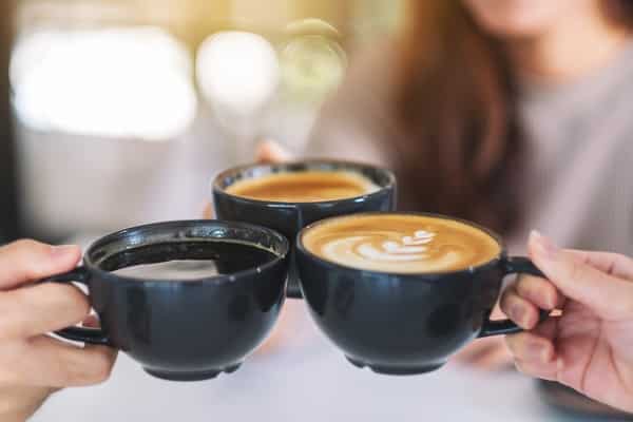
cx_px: 316
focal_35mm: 84
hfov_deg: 24.2
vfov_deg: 16.3
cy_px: 211
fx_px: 1477
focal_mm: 56
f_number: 1.2
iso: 200
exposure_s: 1/120
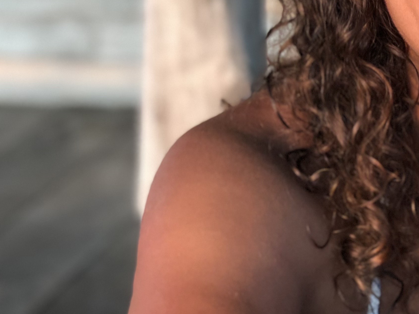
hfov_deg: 15.5
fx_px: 1501
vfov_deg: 11.7
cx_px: 456
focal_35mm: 124
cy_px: -51
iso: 100
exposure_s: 1/60
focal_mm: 6
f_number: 2.4
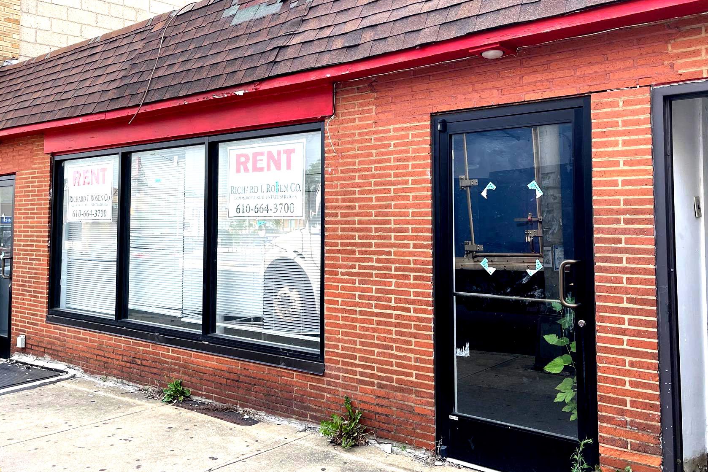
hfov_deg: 57.2
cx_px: 375
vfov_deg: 39.8
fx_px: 649
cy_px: 189
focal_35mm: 33
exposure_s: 1/556
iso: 32
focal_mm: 5.1
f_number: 1.6
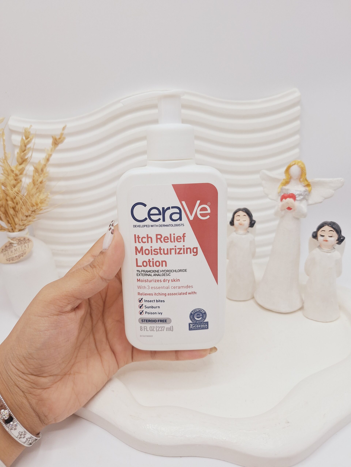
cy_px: 234
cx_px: 176
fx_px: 311
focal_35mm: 23
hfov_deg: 58.9
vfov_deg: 73.9
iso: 40
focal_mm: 5.54
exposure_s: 1/435
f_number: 1.8
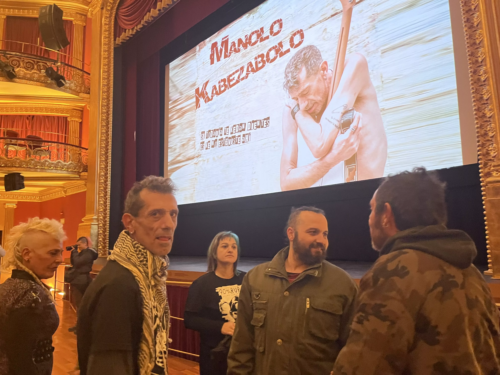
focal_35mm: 26
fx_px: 376
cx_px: 250
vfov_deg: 53.1
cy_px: 188
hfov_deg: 67.3
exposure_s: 1/36
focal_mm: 5.1
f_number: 1.6
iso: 500
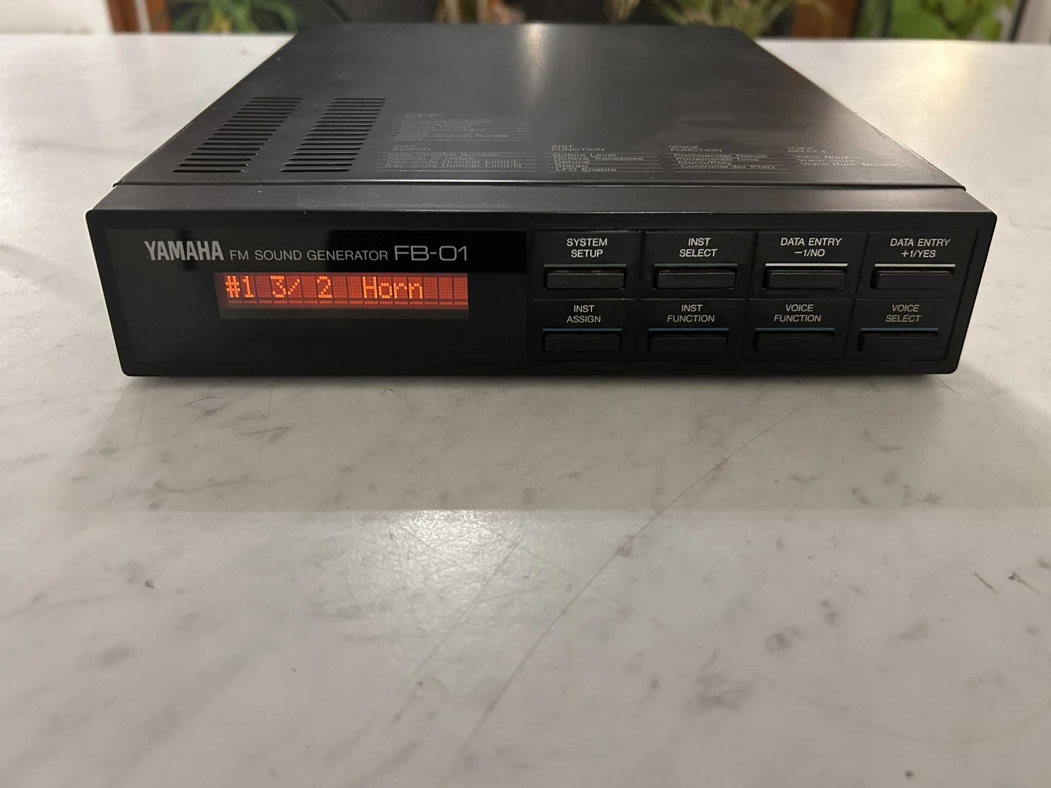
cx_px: 526
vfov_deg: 53.1
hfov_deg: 67.3
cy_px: 394
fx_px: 789
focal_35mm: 26
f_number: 1.5
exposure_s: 1/50
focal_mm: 5.7
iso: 500
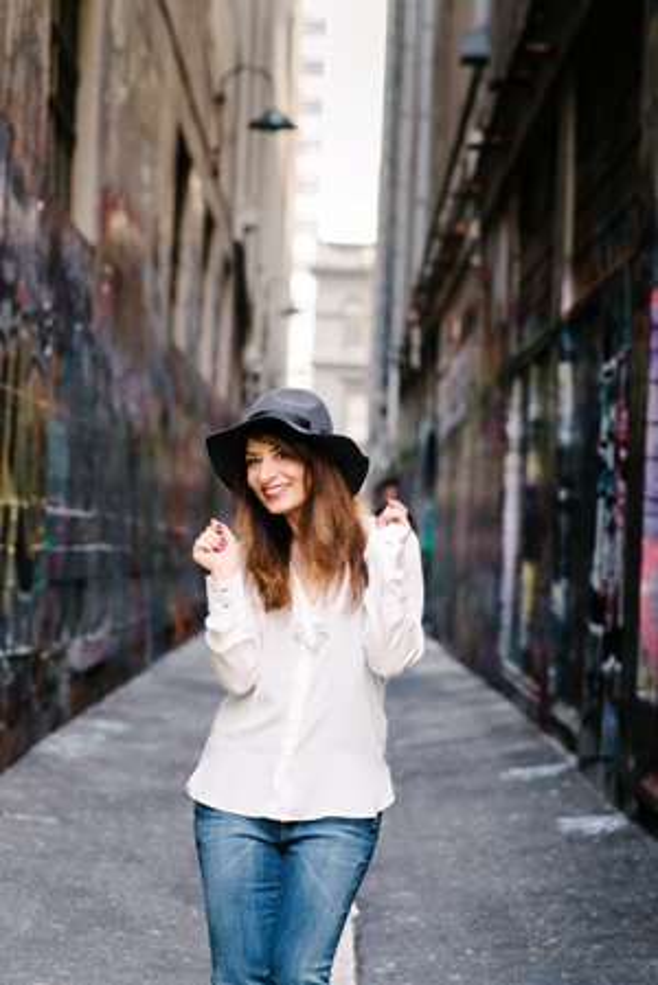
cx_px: 329
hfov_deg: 16.1
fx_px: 2327
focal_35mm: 85
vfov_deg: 23.9
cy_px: 492
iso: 320
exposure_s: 1/250
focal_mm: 85
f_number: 3.2
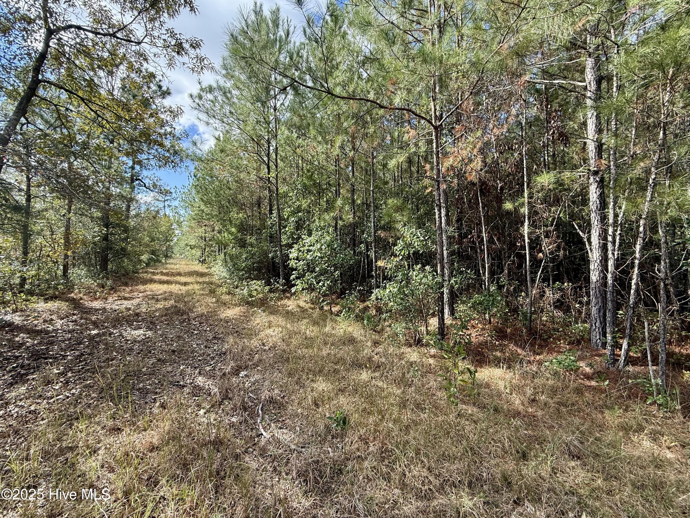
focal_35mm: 14
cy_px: 259
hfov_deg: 102.1
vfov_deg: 85.7
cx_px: 345
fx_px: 279
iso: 64
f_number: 2.2
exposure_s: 1/498
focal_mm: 2.22
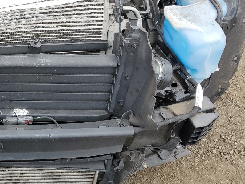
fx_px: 418
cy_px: 12
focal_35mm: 59
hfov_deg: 29.2
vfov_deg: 24.0
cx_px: -31
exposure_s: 1/909
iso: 50
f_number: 1.5
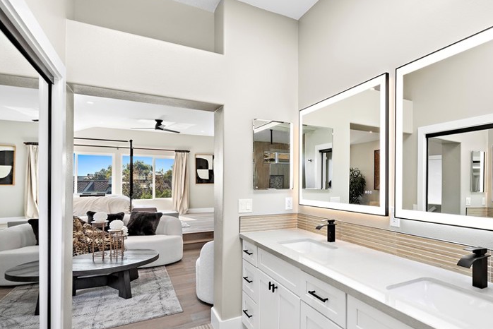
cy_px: 191
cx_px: 333
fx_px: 301
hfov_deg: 75.8
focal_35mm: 22
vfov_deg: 57.0
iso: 125
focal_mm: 15
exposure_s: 1/5
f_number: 7.1
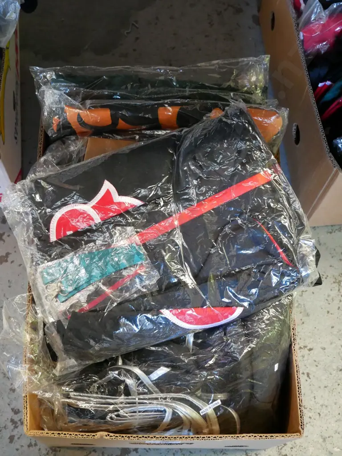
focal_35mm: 44
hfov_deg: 32.9
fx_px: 580
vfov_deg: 42.9
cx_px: 171
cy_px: 228
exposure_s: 1/50
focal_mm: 22
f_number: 4.2
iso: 3200
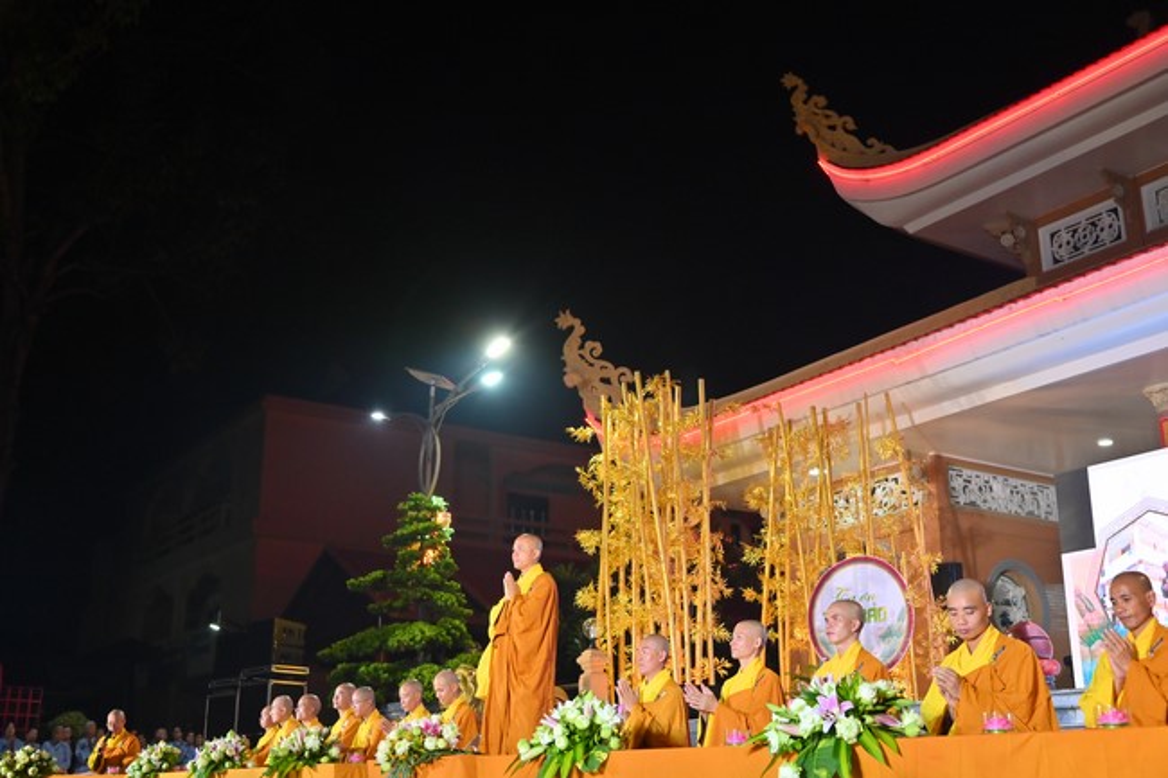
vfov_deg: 35.0
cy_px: 389
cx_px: 584
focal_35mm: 38
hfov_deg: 50.7
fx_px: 1233
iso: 2000
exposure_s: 1/160
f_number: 5.6
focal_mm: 38
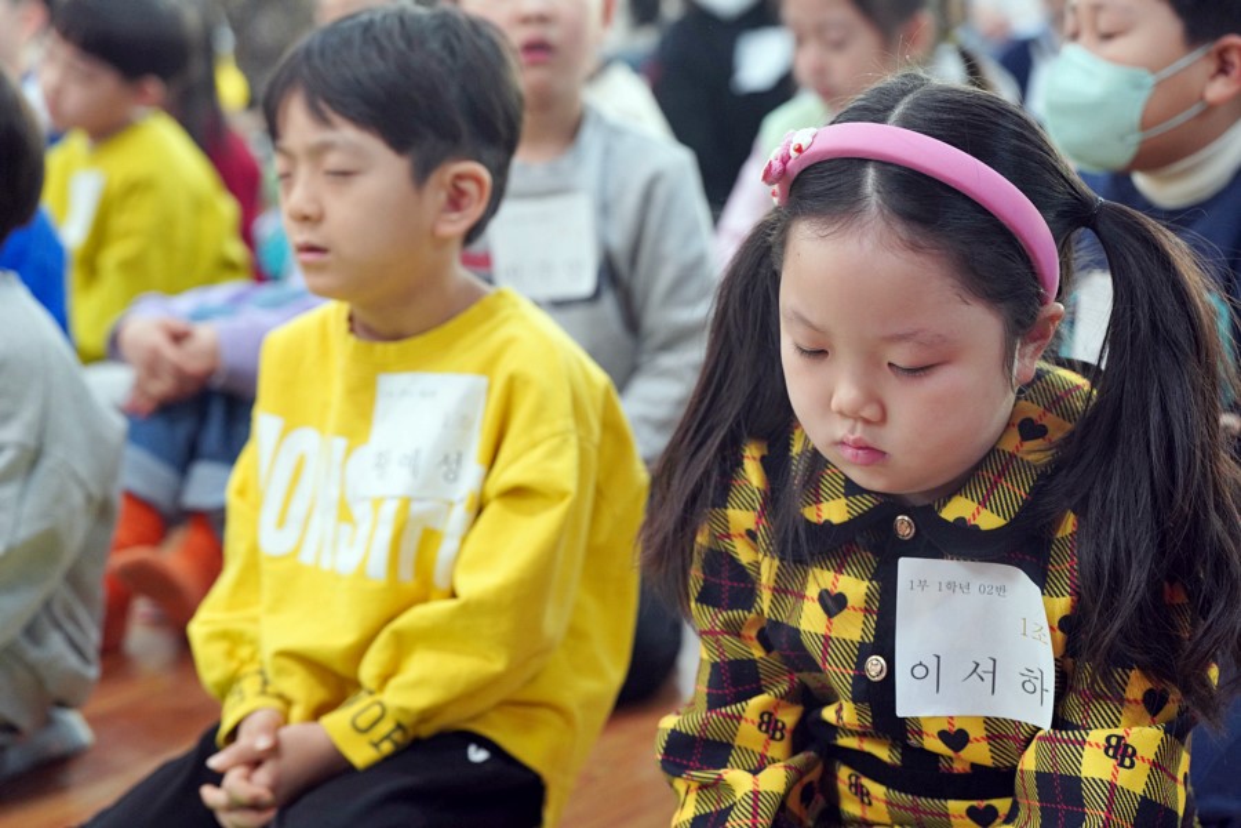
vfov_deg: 19.5
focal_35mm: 70
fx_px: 2413
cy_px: 414
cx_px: 620
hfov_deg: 28.8
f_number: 4
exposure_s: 1/160
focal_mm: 70
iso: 2500
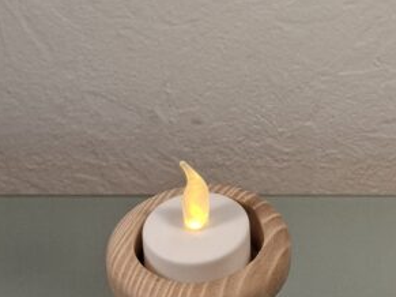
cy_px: 16
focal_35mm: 81
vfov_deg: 17.8
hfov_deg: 23.5
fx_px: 926
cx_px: 354
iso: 100
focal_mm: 5.54
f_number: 1.8
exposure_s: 1/100
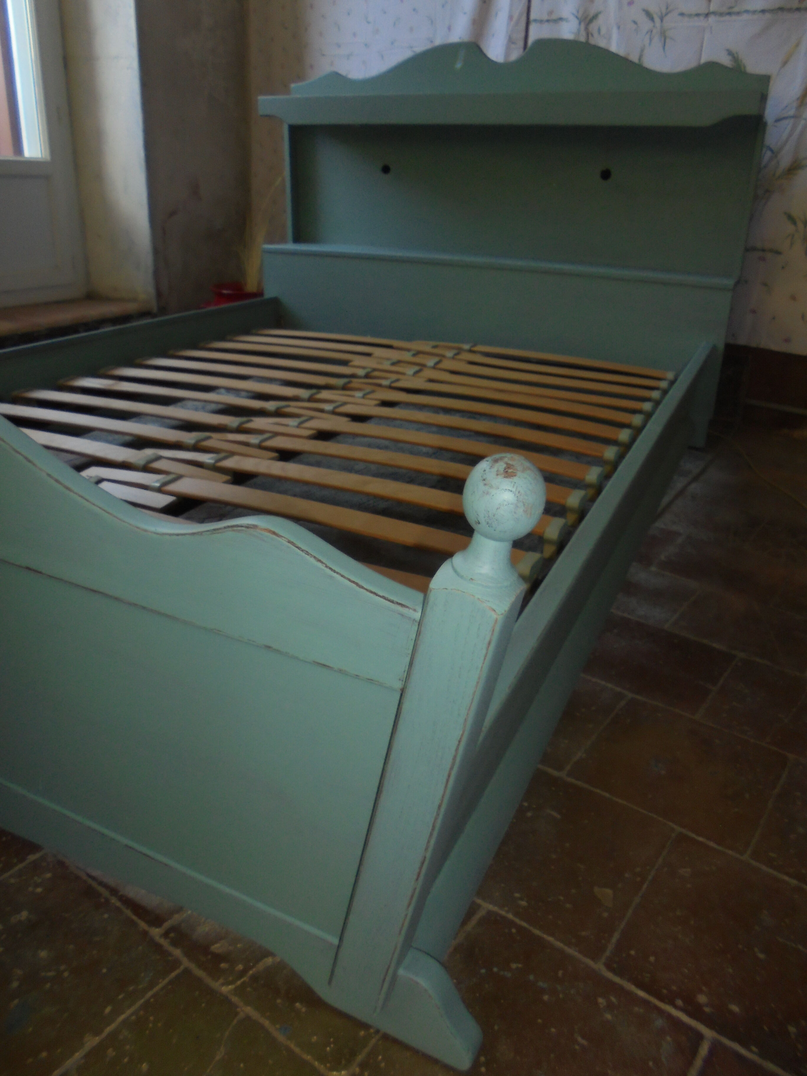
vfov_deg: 67.3
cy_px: 538
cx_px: 404
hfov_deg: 53.1
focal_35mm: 26
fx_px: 808
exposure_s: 1/30
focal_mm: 4.6
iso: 200
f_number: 3.5
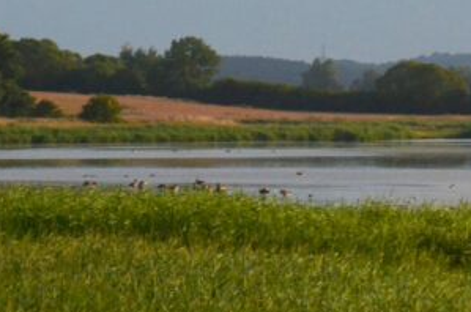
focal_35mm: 360
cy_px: -126
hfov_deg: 5.7
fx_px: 4700
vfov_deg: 3.8
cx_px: 208
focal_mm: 70
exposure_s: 1/640
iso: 1000
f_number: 13
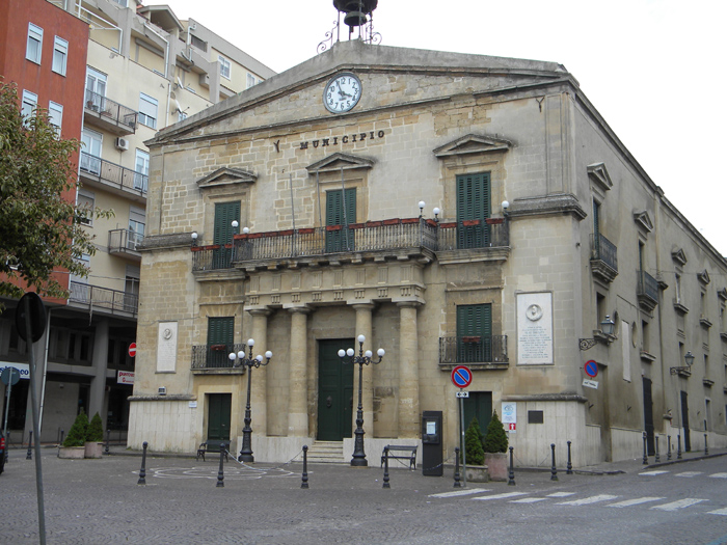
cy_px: 272
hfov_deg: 45.8
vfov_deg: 35.1
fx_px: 861
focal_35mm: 41
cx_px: 364
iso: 80
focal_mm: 7.3
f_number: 3.8
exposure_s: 1/280
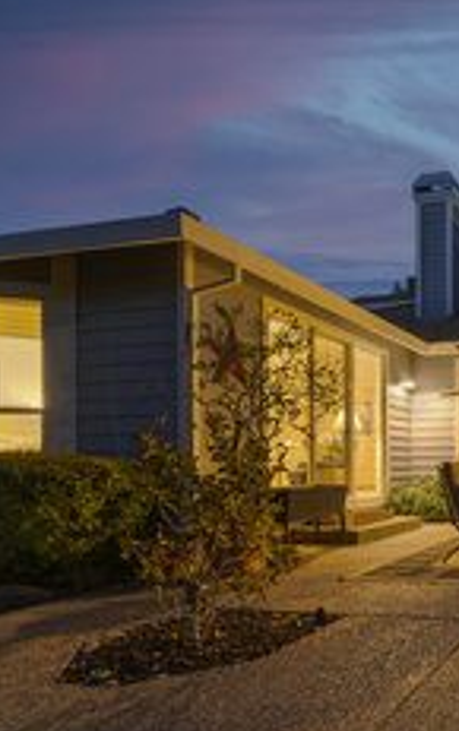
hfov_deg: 38.6
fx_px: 459
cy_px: 339
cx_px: 556
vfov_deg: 77.0
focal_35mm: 23
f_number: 11
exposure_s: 5
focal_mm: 12
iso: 400
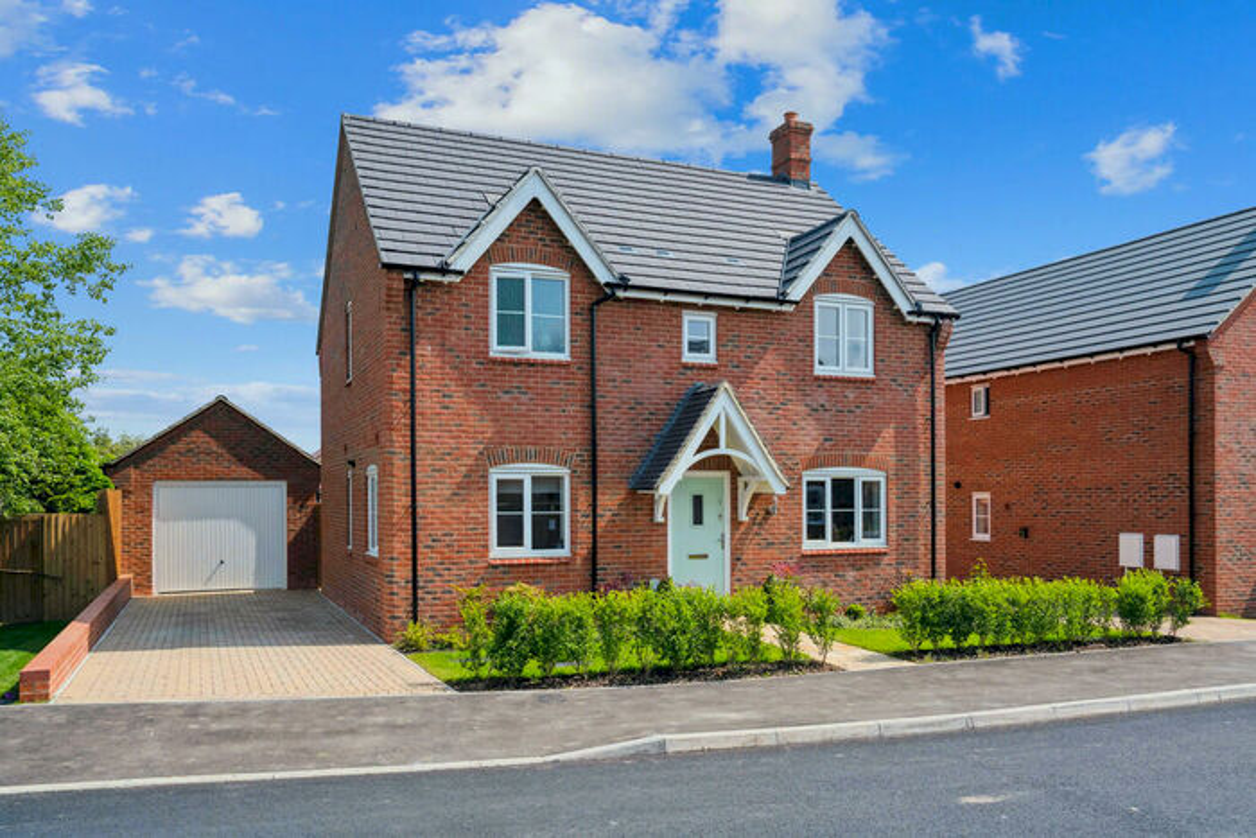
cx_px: 628
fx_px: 942
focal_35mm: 27
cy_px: 419
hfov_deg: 67.4
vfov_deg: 47.9
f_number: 7.1
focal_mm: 27
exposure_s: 1/2500
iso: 640
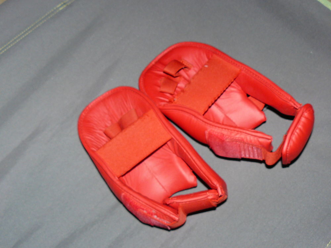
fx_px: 469
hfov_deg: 38.9
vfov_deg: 29.7
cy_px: 124
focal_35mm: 49
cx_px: 166
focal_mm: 6
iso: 100
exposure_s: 1/30
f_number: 2.8
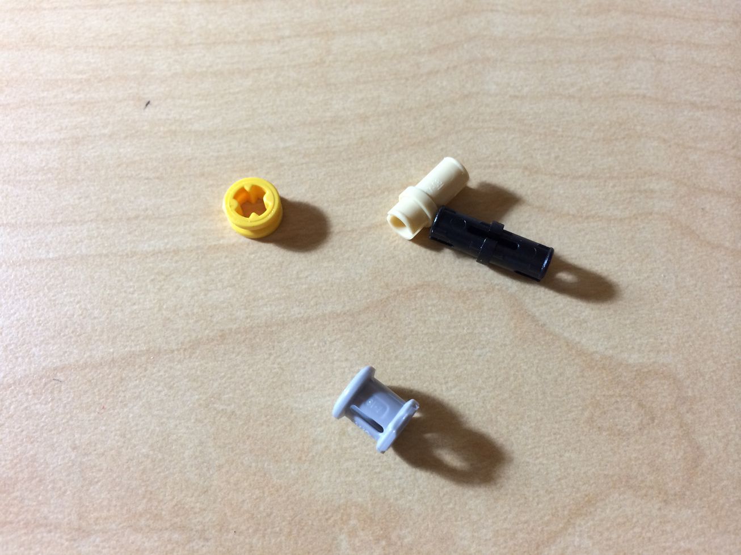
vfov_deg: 46.8
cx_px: 370
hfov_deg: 60.0
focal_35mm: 30
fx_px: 642
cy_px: 278
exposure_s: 1/30
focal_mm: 4.12
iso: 100
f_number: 2.2
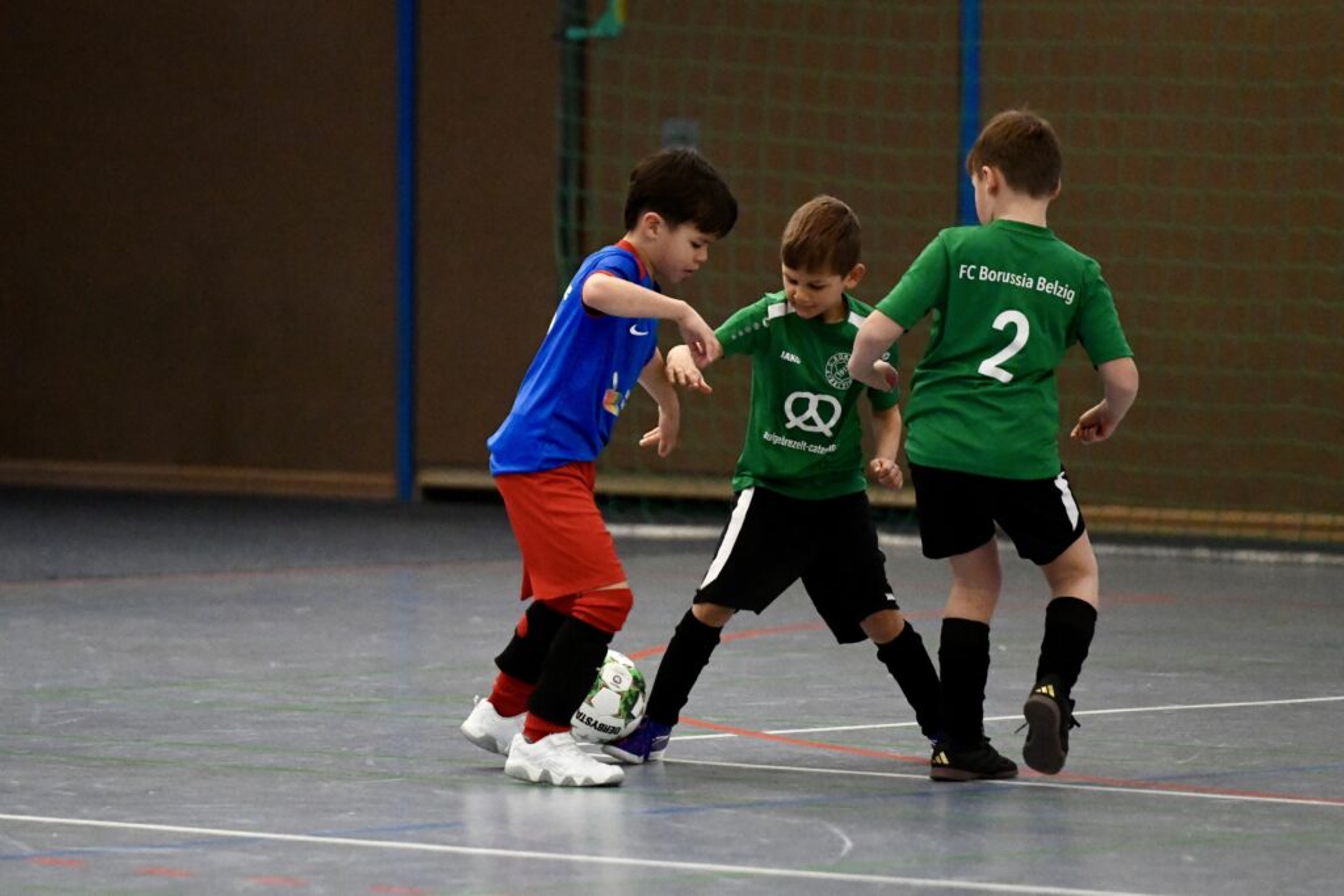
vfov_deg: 6.9
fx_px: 7467
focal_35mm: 200
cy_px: 448
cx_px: 672
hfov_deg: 10.3
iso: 8000
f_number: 2.8
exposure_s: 1/1600
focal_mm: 200
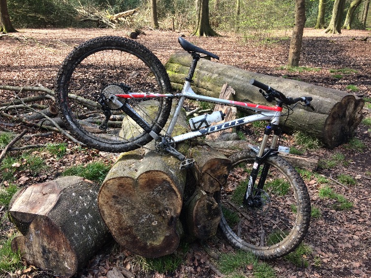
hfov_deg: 59.9
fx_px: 322
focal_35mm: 30
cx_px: 180
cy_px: 141
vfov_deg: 46.8
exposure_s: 1/250
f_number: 2.2
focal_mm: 4.15
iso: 32
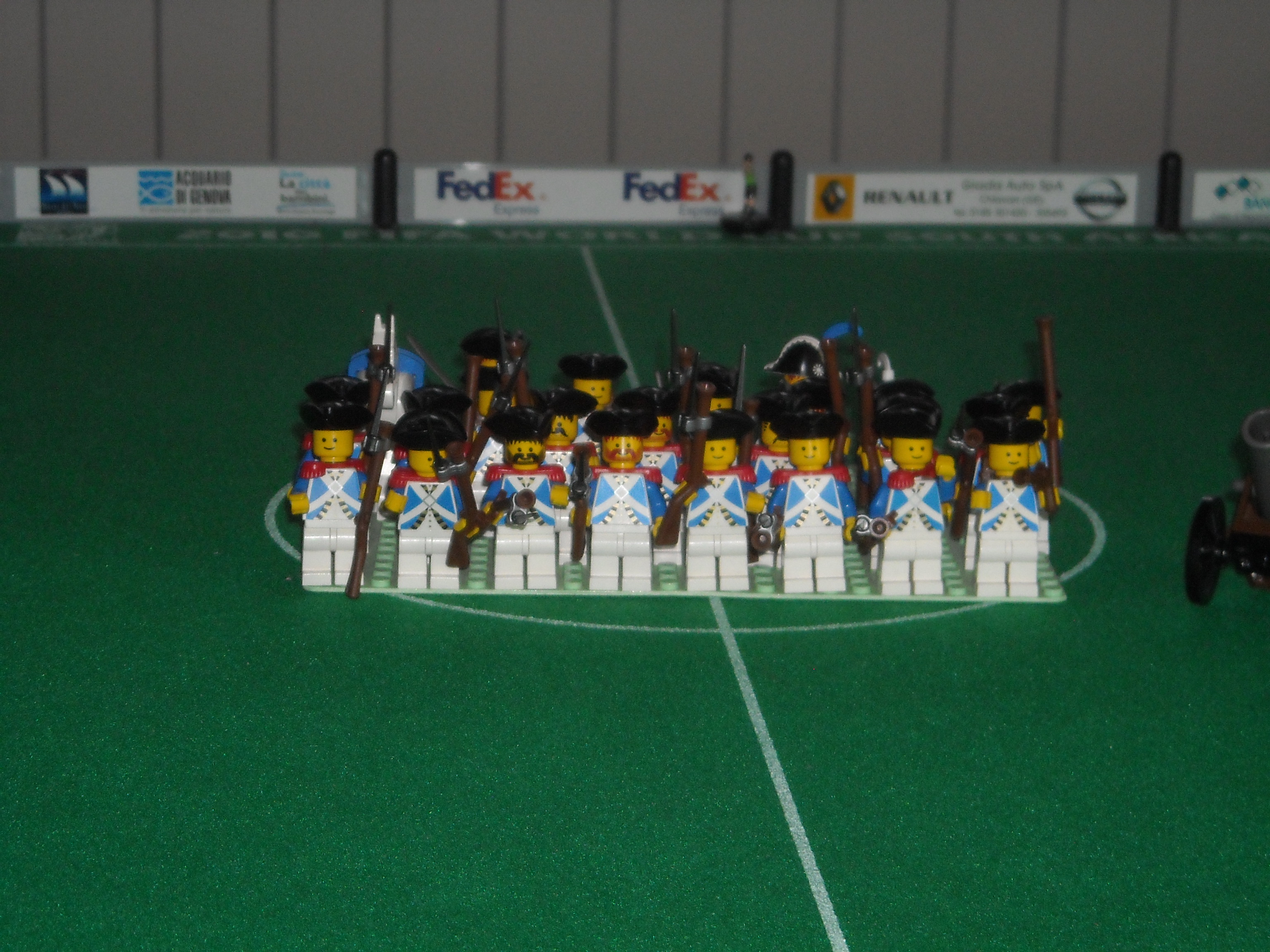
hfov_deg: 18.7
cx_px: 635
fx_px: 3852
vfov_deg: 14.1
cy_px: 476
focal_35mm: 105
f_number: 4.7
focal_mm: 17.1
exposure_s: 1/125
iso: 200
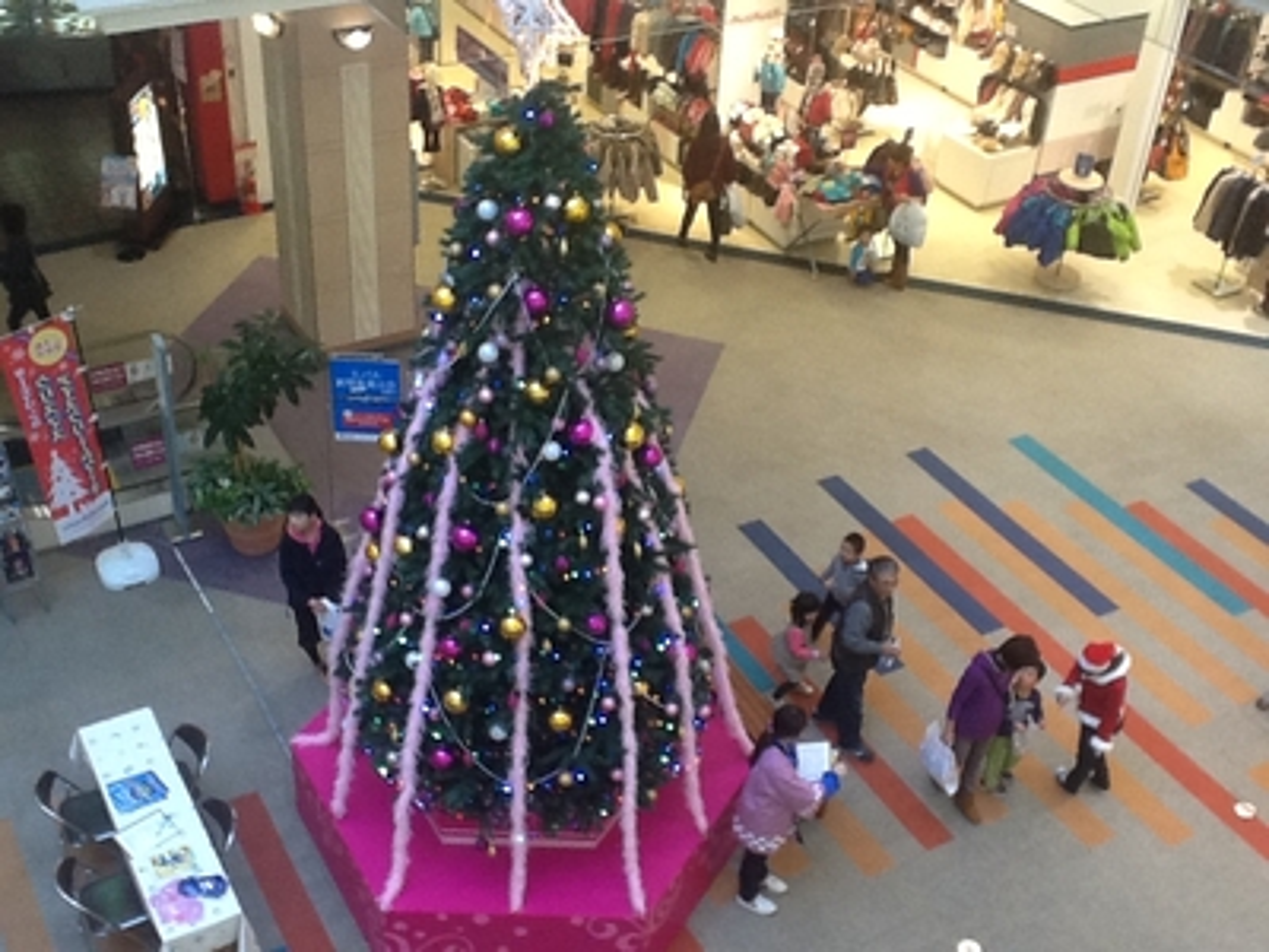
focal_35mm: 32
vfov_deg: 44.2
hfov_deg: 56.8
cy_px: 476
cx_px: 634
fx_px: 1173
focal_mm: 2.03
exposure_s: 1/30
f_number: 2.4
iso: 100
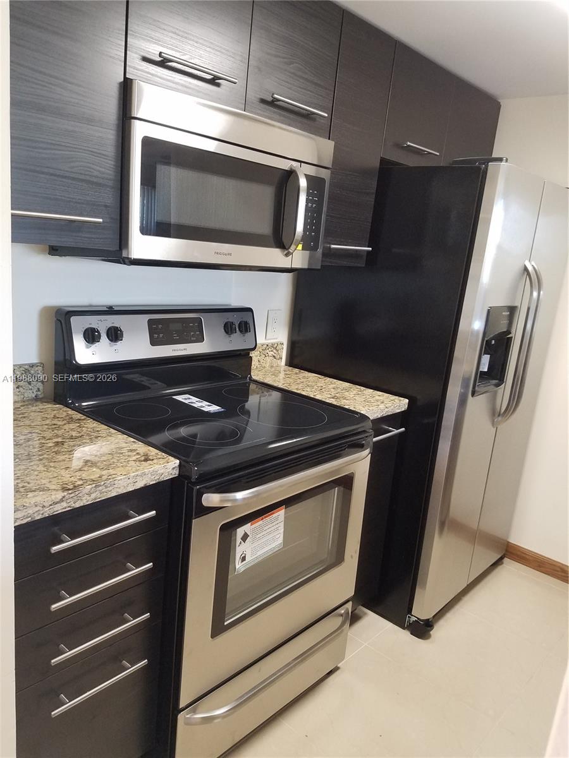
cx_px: 284
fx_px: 570
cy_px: 379
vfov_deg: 67.3
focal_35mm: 26
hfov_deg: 53.1
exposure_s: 1/24
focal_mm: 4.2
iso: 200
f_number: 1.7
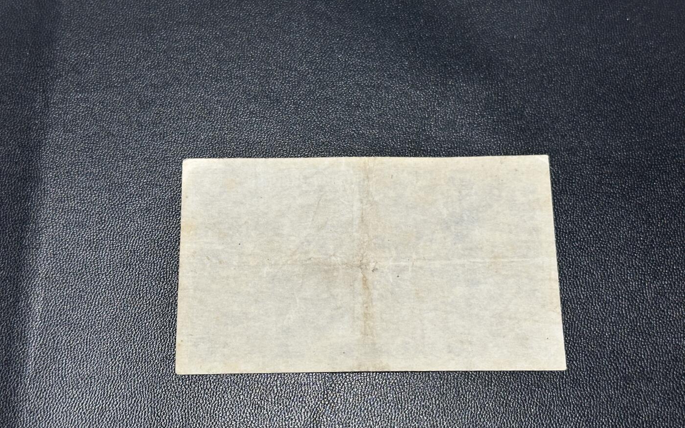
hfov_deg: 39.6
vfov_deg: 25.3
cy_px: 255
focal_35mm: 51
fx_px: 952
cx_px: 343
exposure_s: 1/50
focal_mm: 6.86
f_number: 1.78
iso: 125
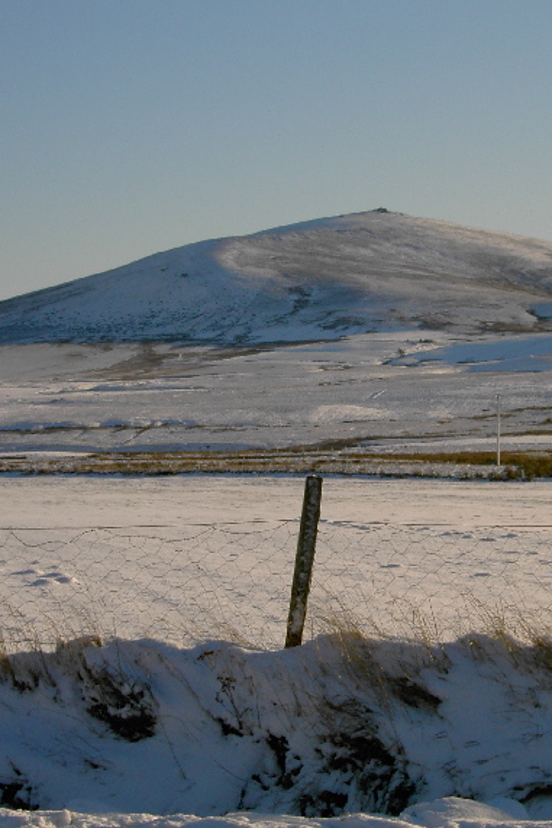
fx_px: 2508
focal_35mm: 109
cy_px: 415
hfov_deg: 12.5
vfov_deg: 18.8
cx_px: 359
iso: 100
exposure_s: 1/320
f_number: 9.5
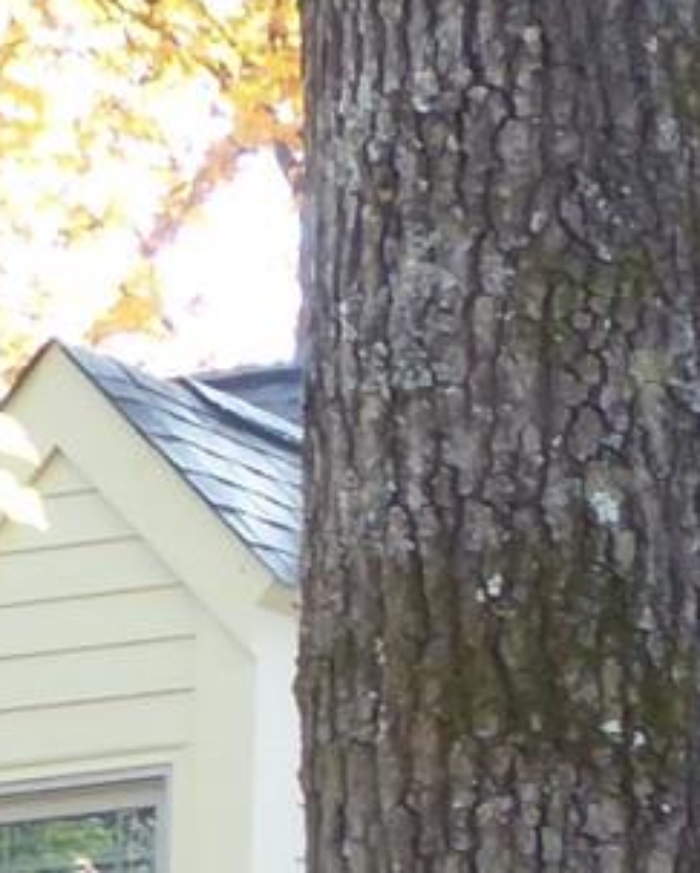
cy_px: 1588
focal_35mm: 323
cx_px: 1371
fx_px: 8352
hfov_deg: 4.7
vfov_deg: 5.9
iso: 250
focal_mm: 8.4
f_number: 4
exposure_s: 1/60
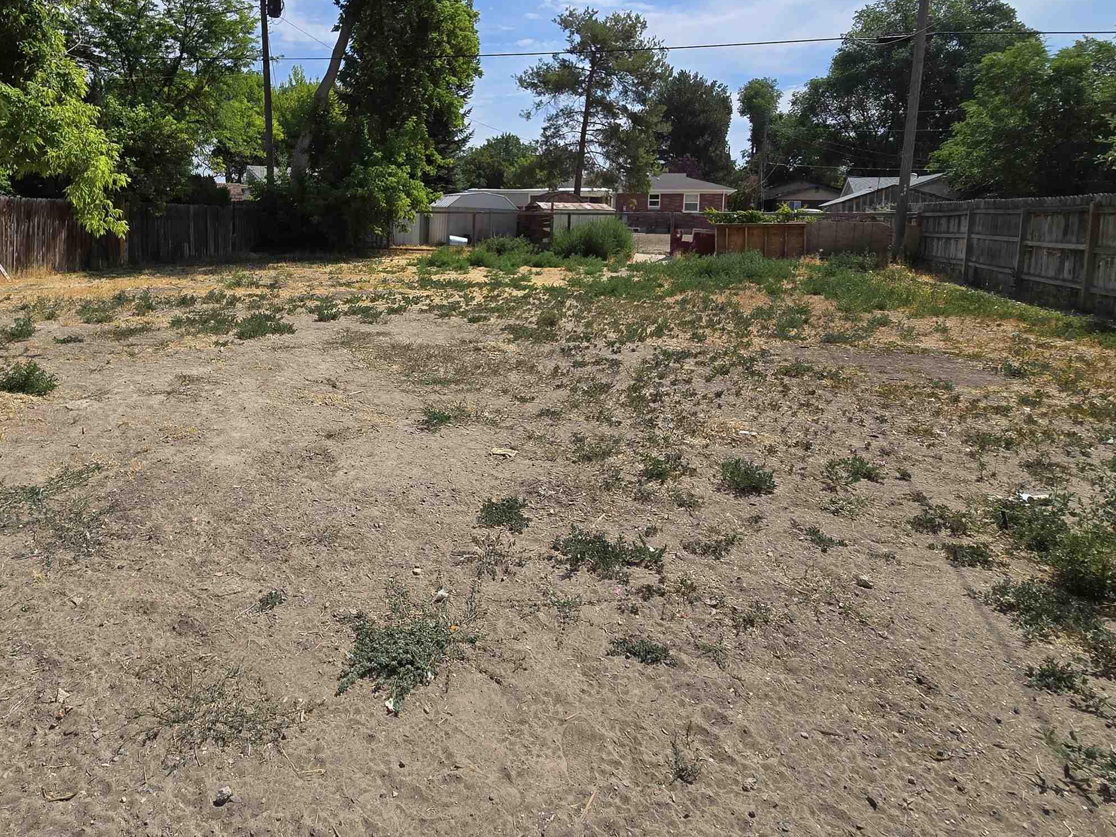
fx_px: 645
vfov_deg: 64.1
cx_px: 386
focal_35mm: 20
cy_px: 274
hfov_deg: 79.5
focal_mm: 2.2
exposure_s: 1/3861
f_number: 2.2
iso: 50
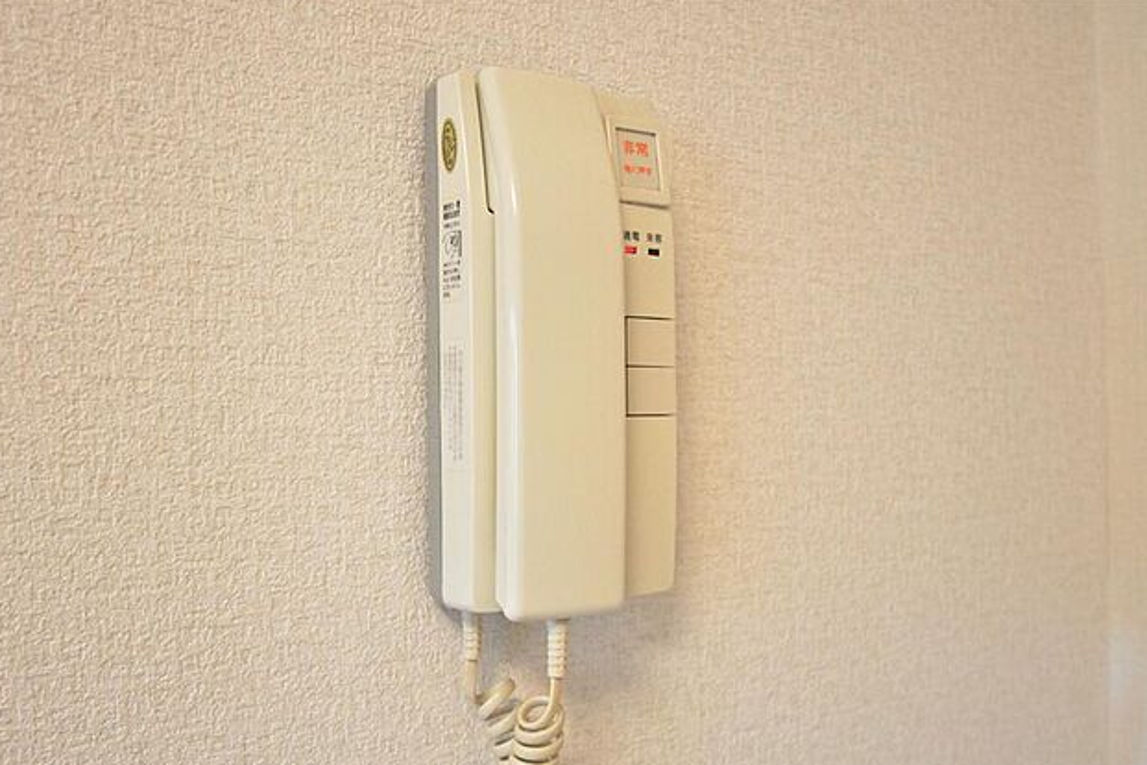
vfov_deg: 38.9
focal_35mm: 34
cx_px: 571
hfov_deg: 55.8
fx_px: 1083
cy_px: 388
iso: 320
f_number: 4.5
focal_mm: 22
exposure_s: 1/40
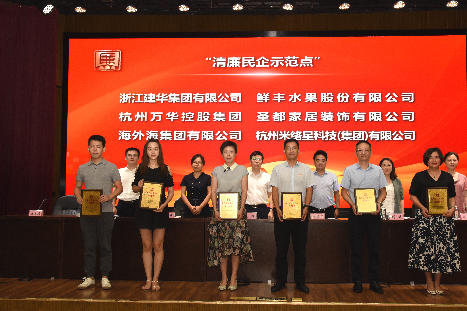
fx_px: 480
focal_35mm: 37
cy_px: 165
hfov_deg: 51.8
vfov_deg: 36.0
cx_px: 252
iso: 2000
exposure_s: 1/100
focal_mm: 32
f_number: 9
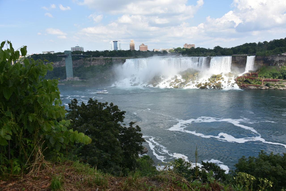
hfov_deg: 65.5
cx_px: 143
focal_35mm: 28
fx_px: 222
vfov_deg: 46.4
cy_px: 96
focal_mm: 28
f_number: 8
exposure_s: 1/250
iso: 100
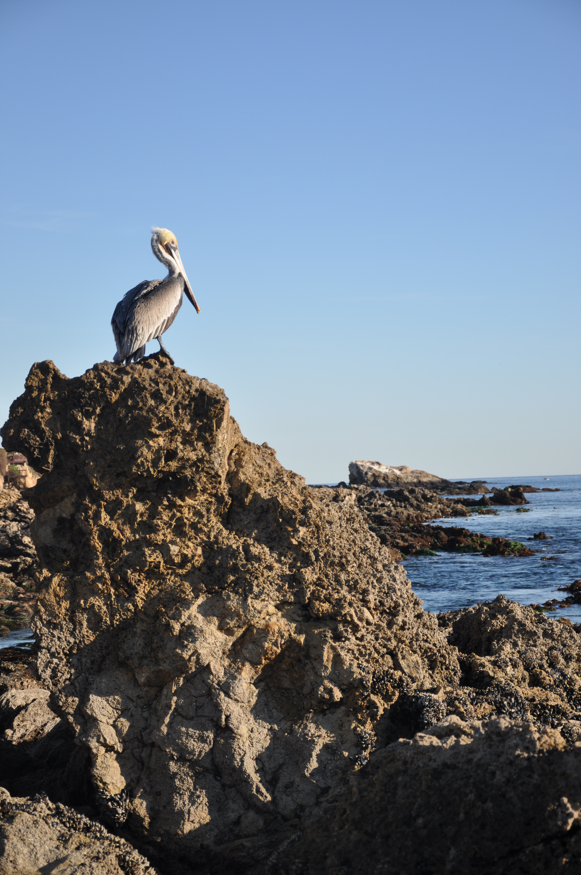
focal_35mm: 78
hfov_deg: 17.4
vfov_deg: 26.0
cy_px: 438
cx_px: 290
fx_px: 1893
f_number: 5
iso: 200
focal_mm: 52
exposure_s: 1/800
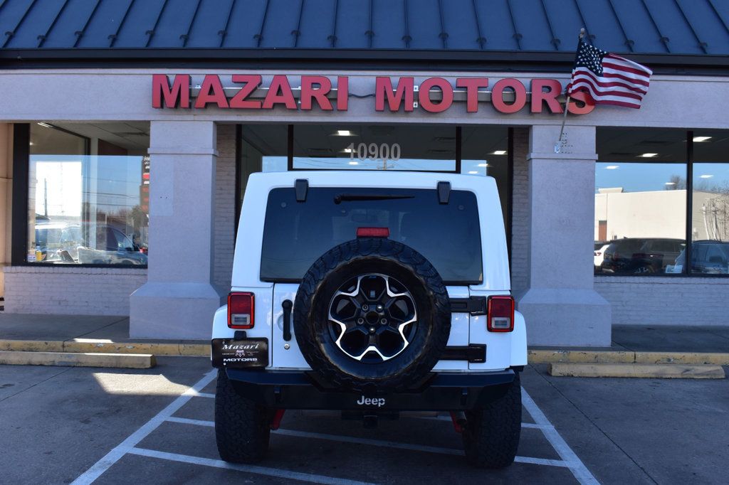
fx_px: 729
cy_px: 242
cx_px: 364
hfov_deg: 53.1
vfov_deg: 36.8
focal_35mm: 36
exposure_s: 1/200
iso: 400
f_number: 10
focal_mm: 24
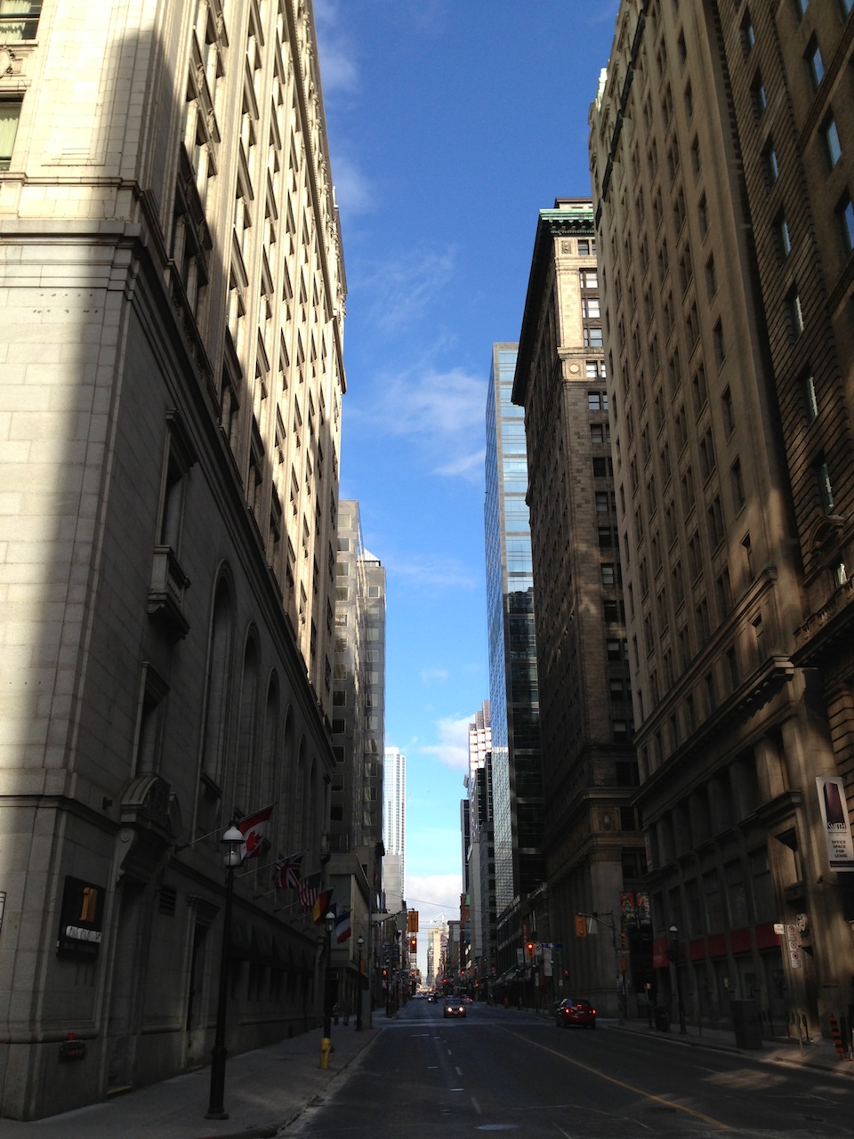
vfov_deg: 55.4
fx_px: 1086
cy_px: 570
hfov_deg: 42.9
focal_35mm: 33
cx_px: 427
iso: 50
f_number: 2.4
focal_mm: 4.13
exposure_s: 1/704
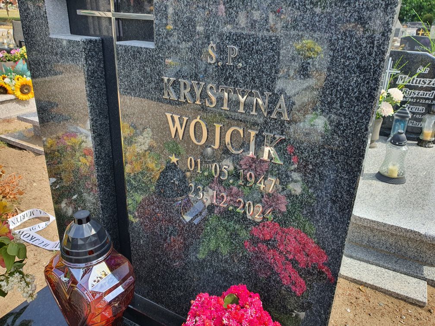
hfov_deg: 67.3
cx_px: 218
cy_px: 163
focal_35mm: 26
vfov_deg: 53.1
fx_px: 327
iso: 50
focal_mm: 4.3
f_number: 2.4
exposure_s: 1/512
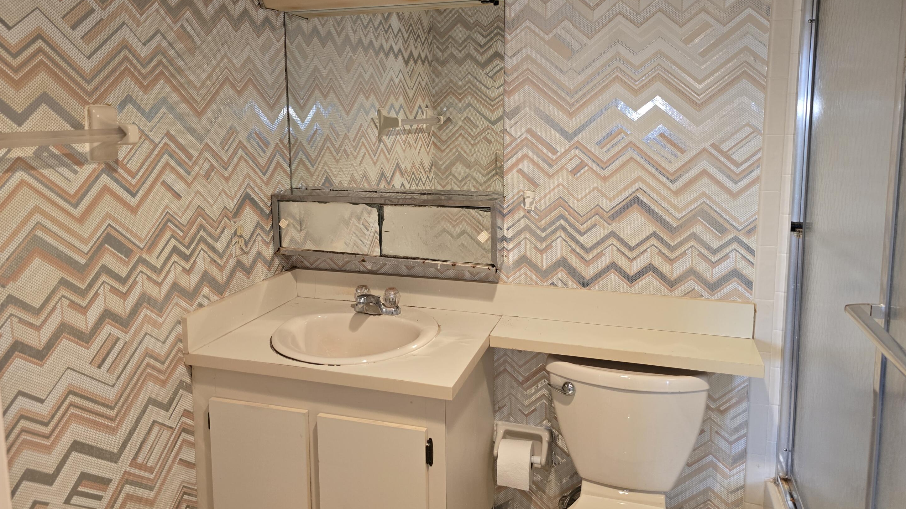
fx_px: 625
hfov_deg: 71.9
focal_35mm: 26
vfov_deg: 43.9
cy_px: 183
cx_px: 452
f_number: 1.7
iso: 125
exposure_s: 1/24
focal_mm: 6.3
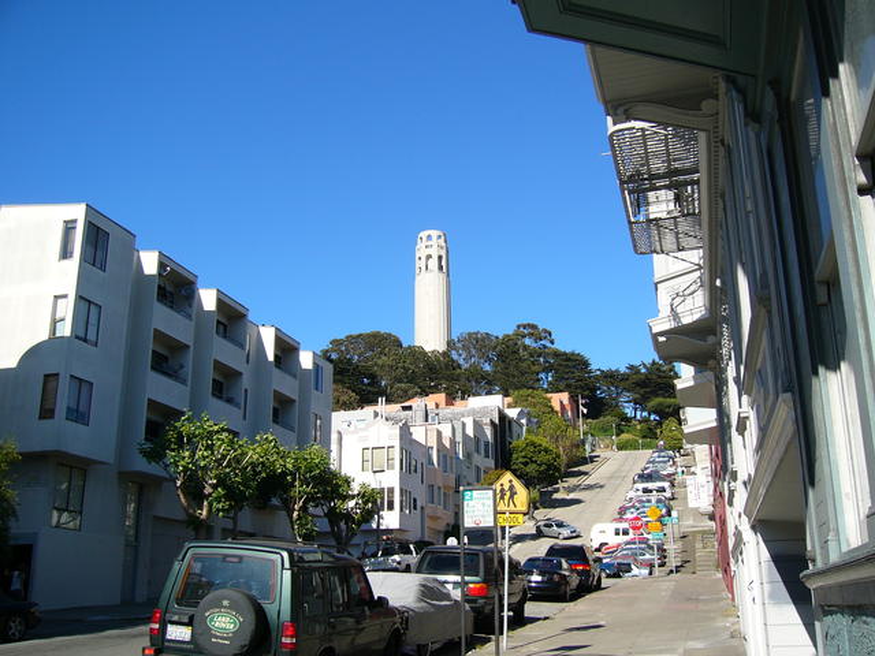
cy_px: 328
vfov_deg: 40.7
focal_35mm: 35
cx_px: 438
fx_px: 885
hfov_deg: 52.6
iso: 50
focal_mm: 5.8
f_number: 8
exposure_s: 1/125
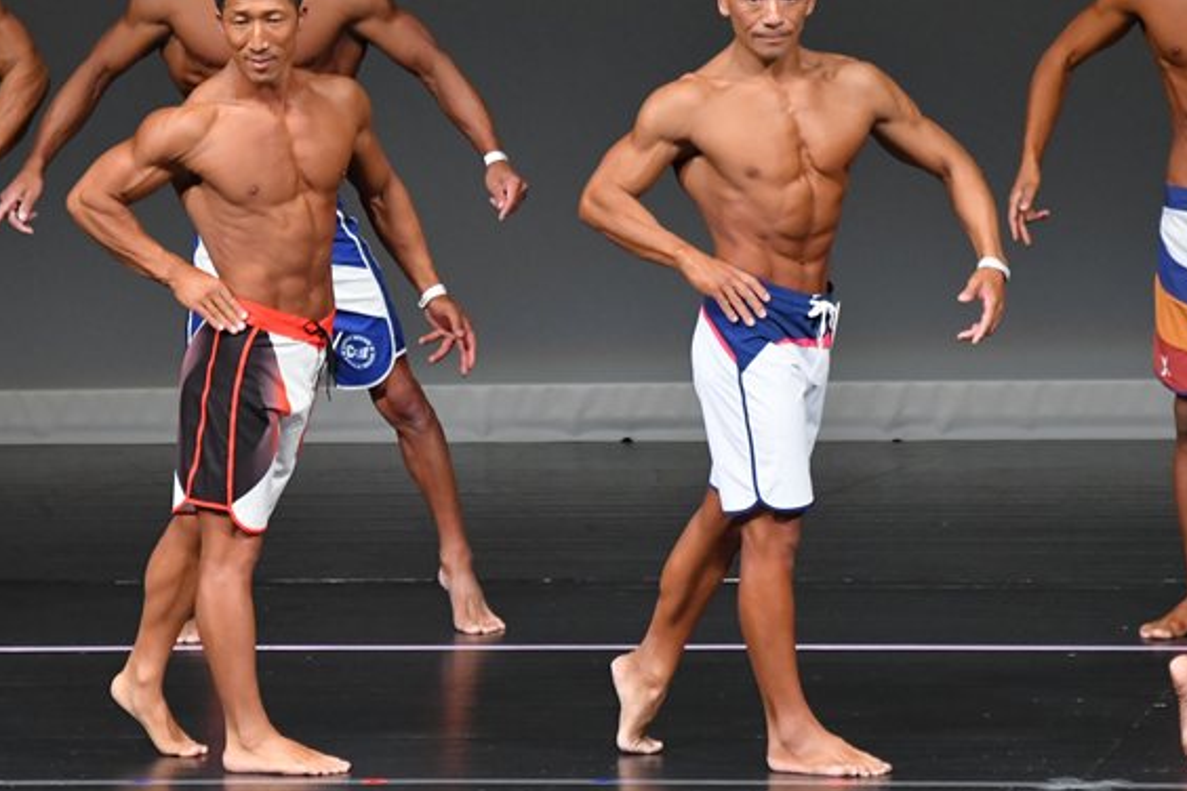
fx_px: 15628
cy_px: 305
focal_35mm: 474
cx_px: 411
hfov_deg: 4.3
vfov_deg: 2.9
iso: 4000
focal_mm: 230
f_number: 5.6
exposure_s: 1/400
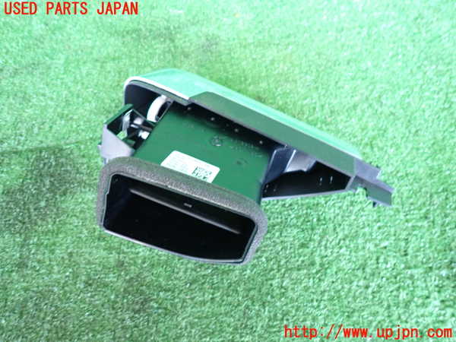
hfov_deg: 69.4
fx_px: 329
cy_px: 171
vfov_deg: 54.9
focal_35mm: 25
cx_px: 228
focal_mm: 4.5
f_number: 2
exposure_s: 1/30
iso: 800
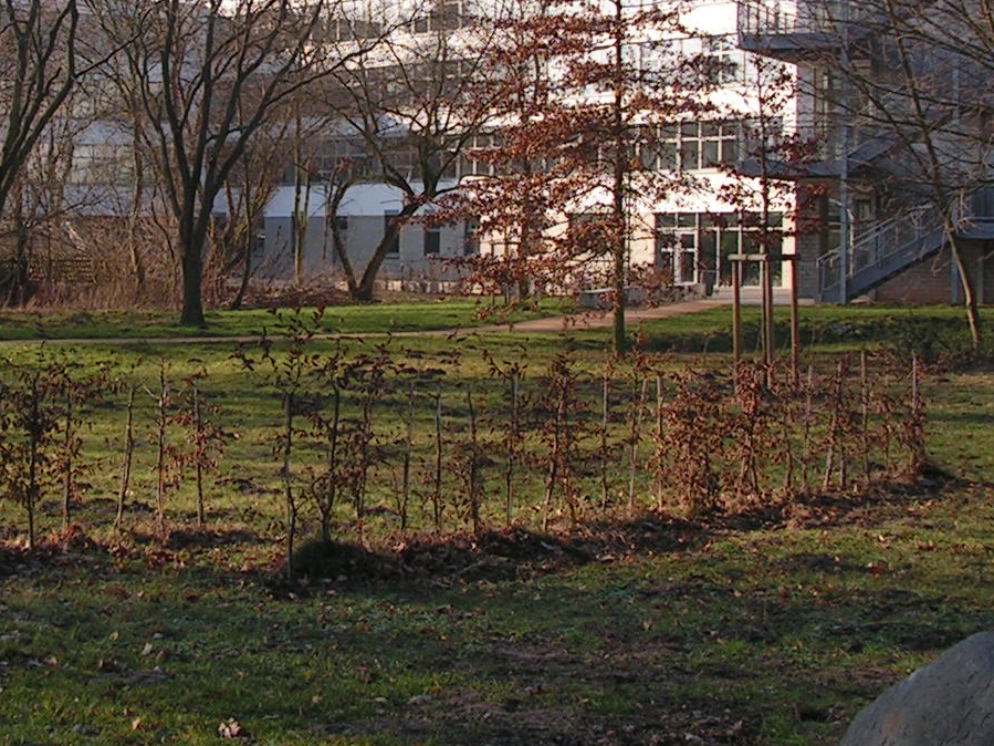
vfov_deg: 17.9
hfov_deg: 23.7
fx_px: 2354
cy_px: 172
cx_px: 312
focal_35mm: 82
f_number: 4.8
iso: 64
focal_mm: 6
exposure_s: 1/250
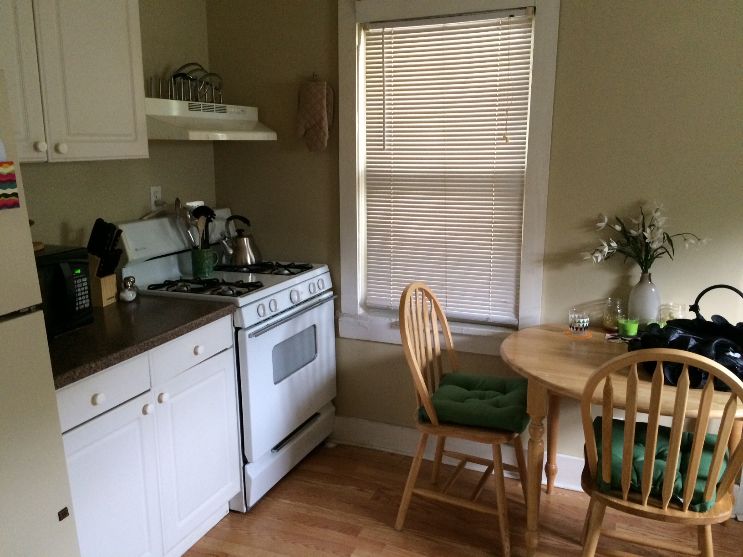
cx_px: 372
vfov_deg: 48.2
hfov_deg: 61.7
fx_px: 622
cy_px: 278
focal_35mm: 29
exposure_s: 1/33
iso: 320
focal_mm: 4.15
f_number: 2.2
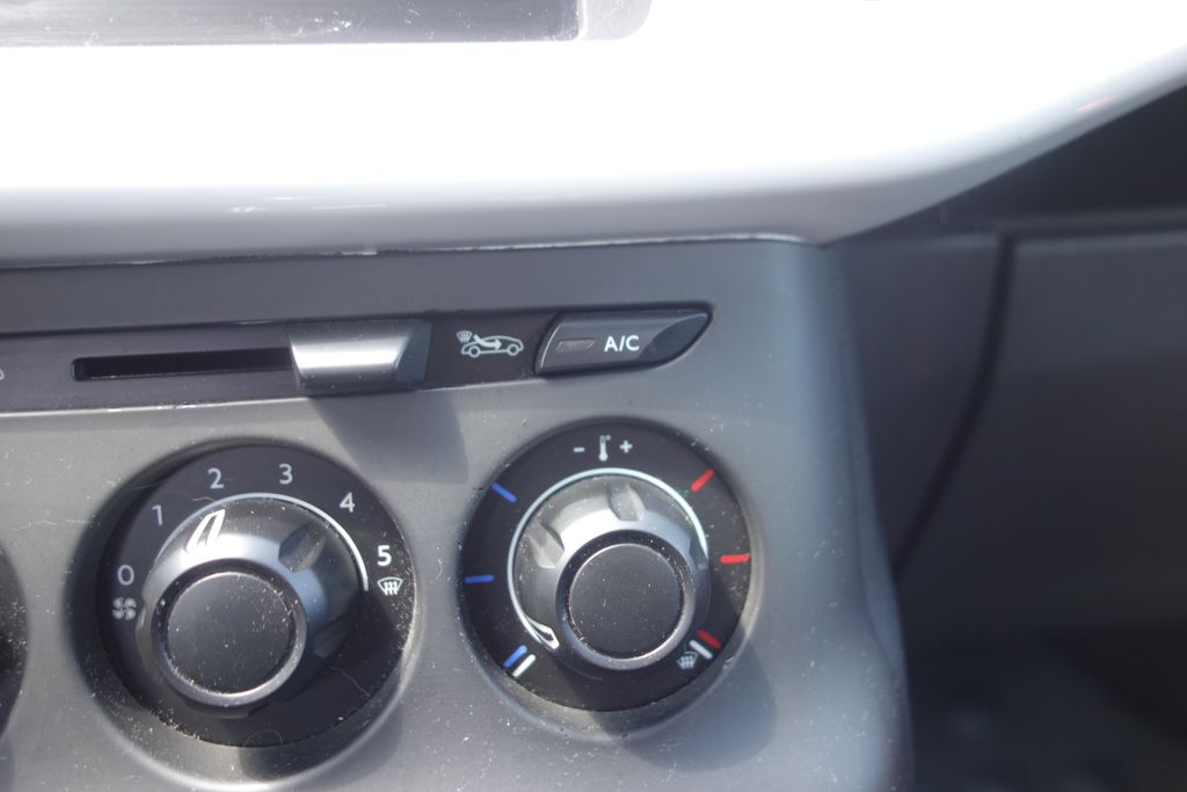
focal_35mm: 28
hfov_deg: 65.5
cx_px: 594
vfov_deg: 46.4
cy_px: 396
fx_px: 923
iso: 125
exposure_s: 1/80
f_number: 2.2
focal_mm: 10.4
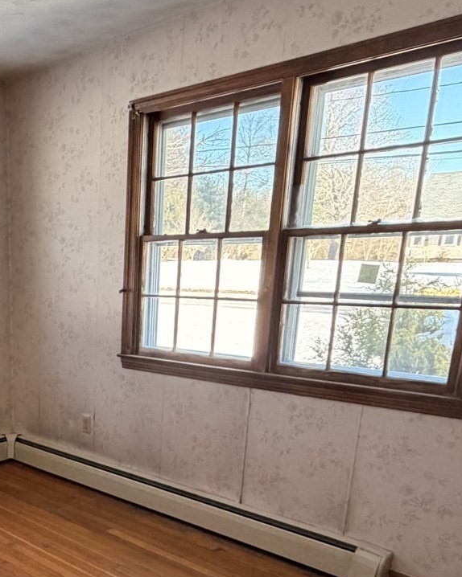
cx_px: -13
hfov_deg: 34.3
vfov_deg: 44.6
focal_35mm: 39
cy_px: 459
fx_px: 667
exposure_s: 1/121
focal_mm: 2.22
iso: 200
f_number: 2.2
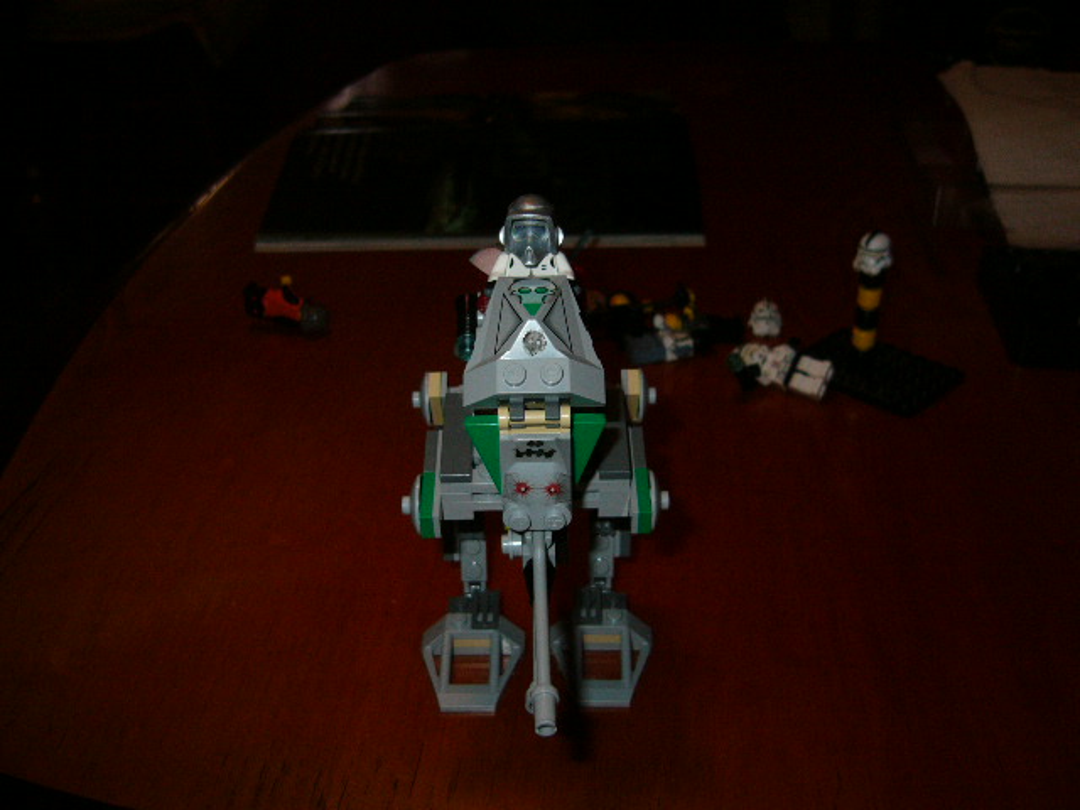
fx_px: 1092
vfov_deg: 40.7
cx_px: 540
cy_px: 405
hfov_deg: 52.6
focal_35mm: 35
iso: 100
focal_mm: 5.8
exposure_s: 1/60
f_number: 2.8
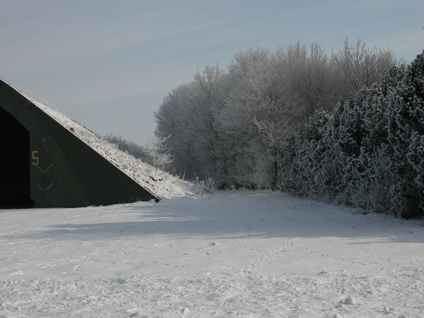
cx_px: 212
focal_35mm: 66
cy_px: 159
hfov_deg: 29.4
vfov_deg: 22.3
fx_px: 808
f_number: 5.8
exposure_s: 1/1326
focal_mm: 16.8
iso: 100
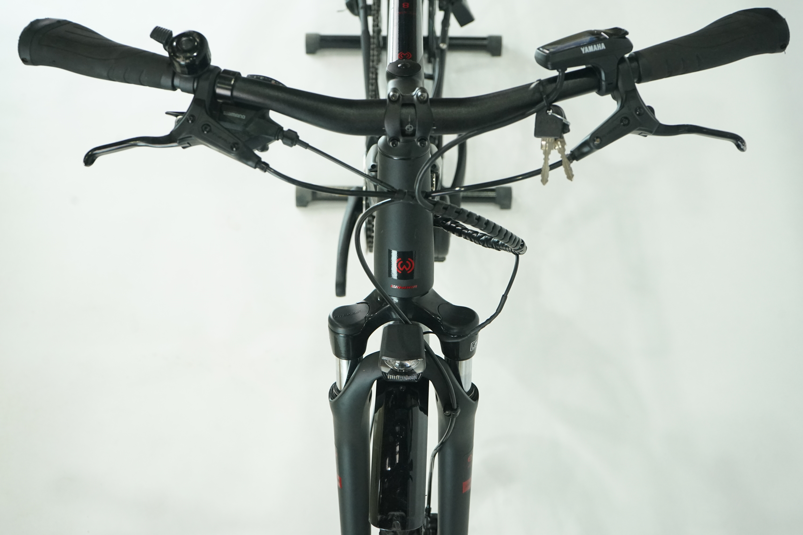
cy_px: 268
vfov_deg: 25.5
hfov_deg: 37.5
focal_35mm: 53
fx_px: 1182
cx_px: 402
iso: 2500
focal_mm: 53
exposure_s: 1/200
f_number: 7.1
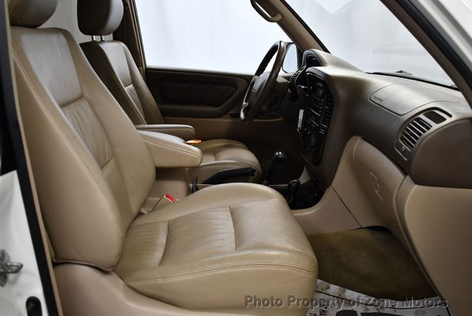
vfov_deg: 36.9
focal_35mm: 36
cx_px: 236
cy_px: 158
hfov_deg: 53.1
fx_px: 472
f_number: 3.5
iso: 800
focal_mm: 18
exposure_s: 1/125
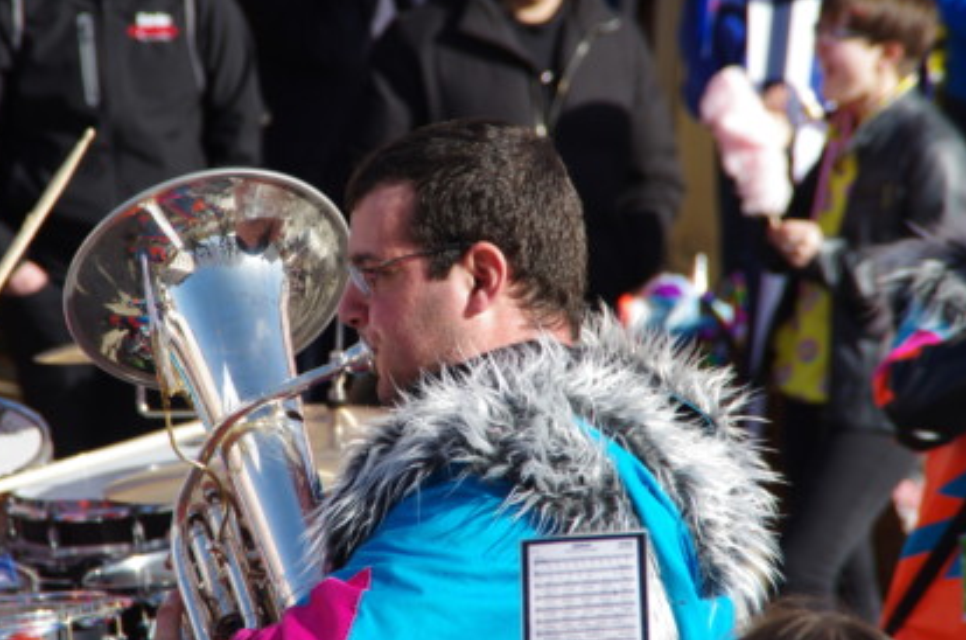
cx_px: 399
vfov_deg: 3.8
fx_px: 9691
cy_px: 324
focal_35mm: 362
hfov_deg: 5.7
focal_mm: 200
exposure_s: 1/250
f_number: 10
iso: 200
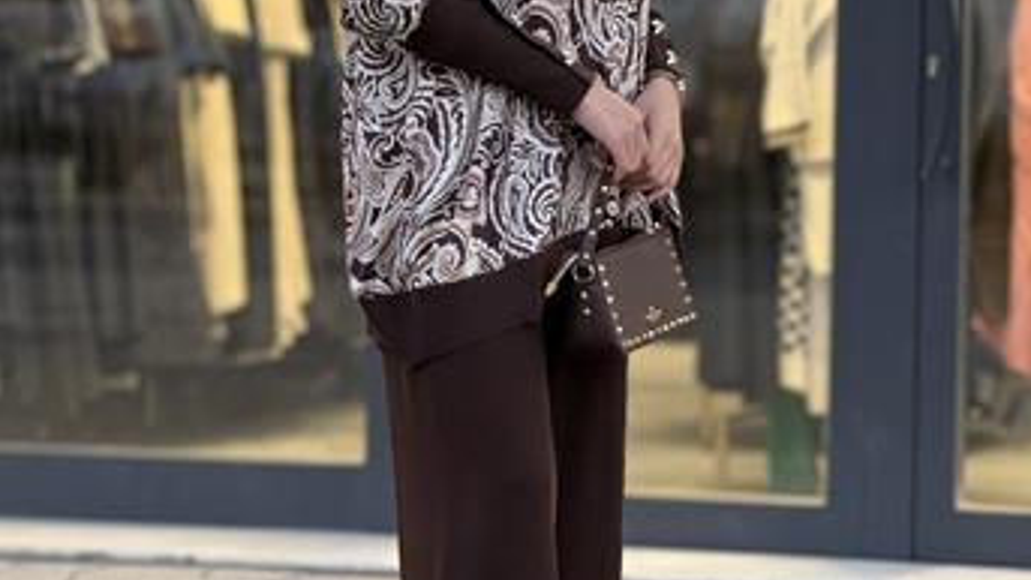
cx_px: 502
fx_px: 5550
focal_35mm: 203
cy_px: 170
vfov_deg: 6.0
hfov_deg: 10.6
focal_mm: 15.66
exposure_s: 1/100
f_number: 2.8
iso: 400
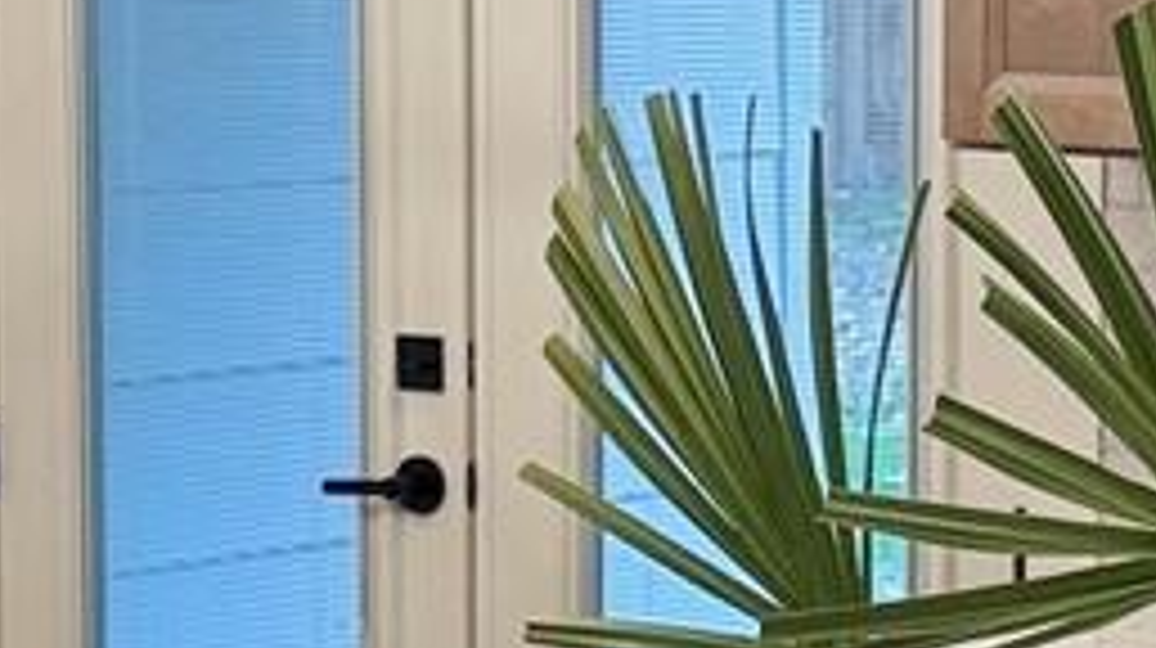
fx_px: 4992
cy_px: 468
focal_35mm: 163
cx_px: 1336
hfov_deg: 12.9
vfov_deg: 7.4
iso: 200
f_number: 1.78
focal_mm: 6.76
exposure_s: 1/120
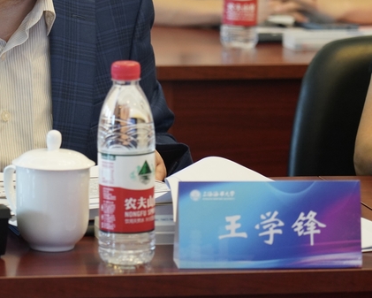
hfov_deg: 8.2
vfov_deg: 6.6
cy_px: 17
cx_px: 19
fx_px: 2577
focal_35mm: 234
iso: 1600
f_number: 4
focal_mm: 105
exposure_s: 1/200
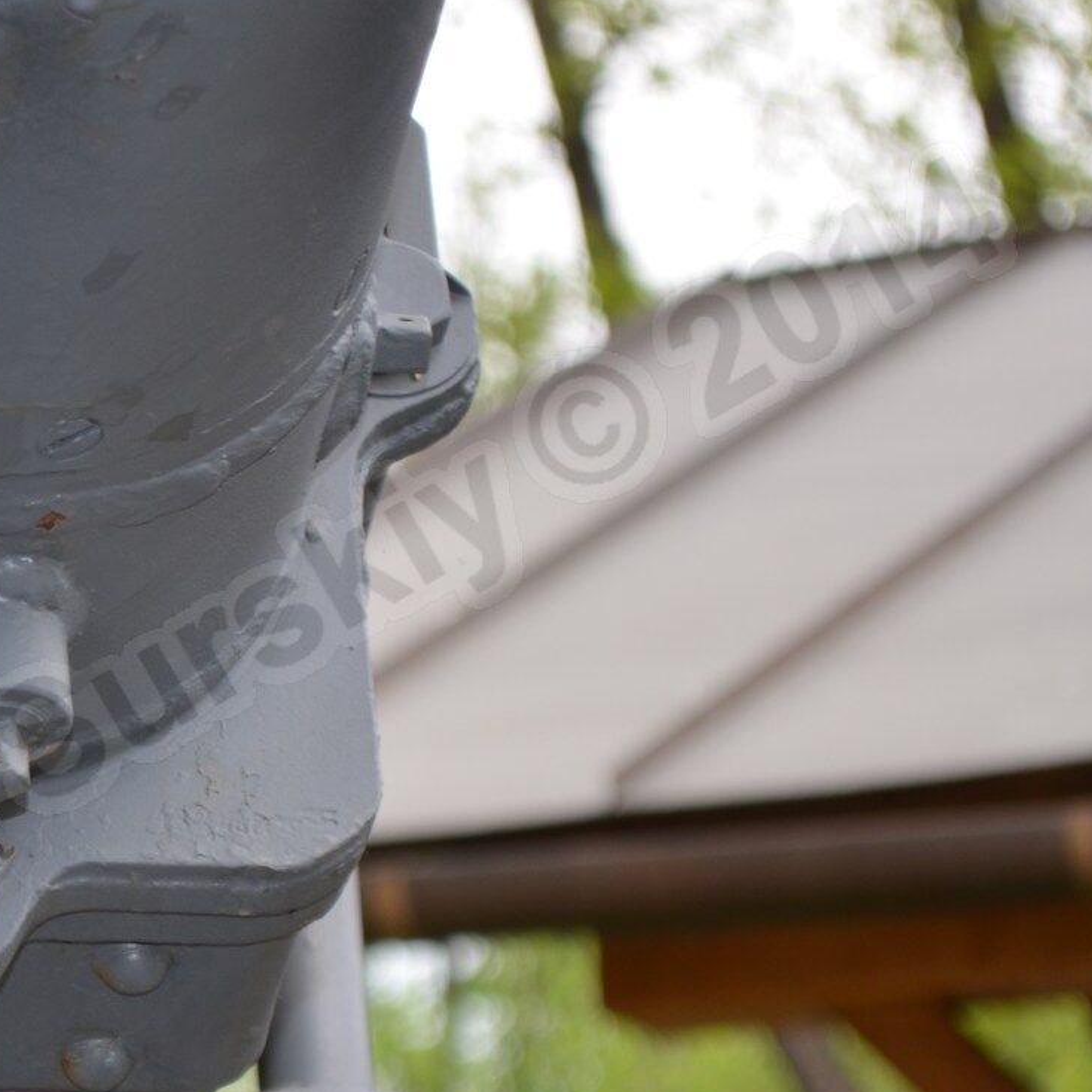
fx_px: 6966
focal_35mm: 195
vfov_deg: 8.9
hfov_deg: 8.8
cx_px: -283
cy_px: 931
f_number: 5.6
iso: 180
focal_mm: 55
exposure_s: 1/200
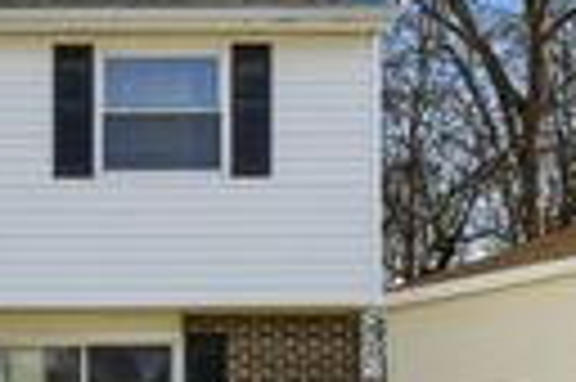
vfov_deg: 9.9
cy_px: 366
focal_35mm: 137
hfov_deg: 13.7
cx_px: -396
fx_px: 2189
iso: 400
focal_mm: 35
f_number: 11
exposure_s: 1/640
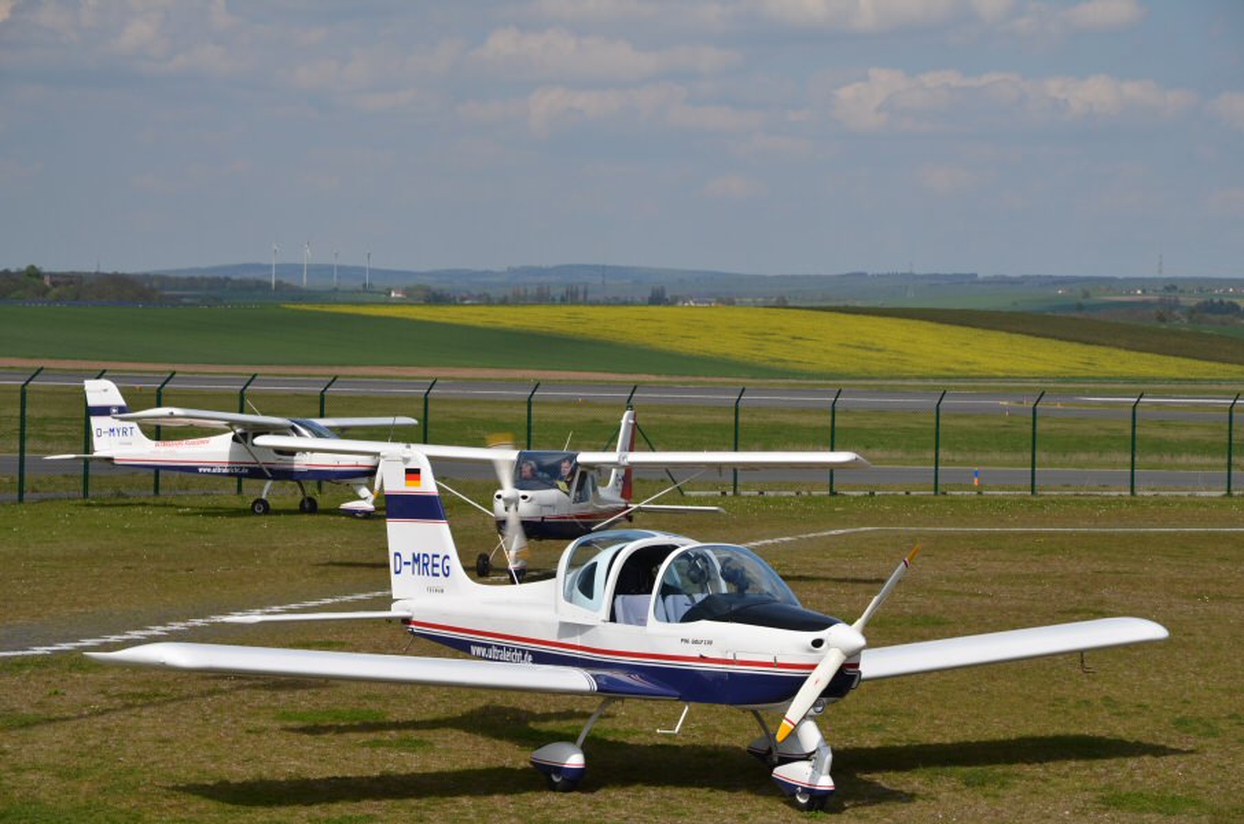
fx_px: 3724
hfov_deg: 19.0
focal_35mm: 108
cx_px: 622
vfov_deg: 12.6
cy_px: 412
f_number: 8
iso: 180
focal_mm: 72
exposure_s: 1/250
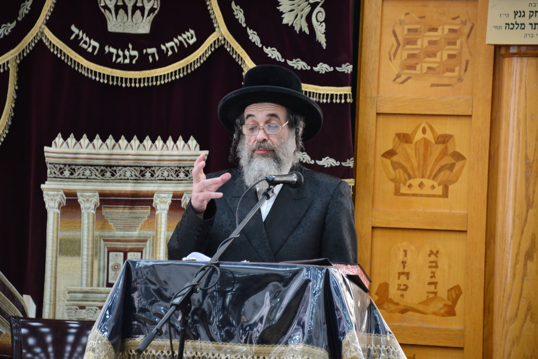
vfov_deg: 5.5
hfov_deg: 8.2
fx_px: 3737
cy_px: 180
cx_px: 269
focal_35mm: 250
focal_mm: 250
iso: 2000
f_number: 5.6
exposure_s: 1/100
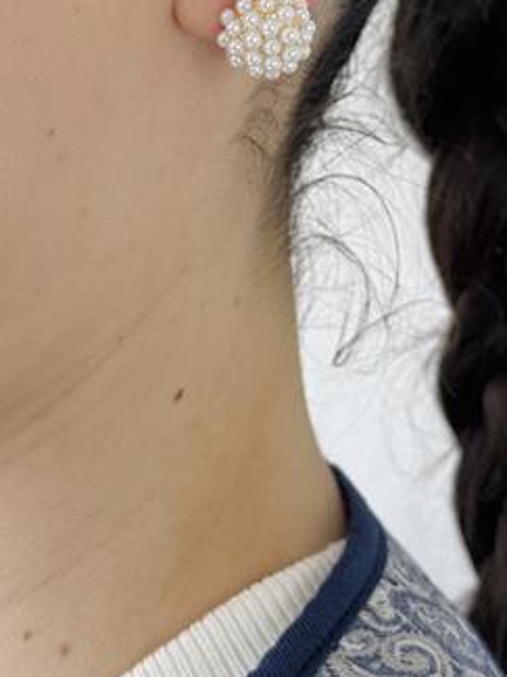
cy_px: 139
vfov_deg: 24.3
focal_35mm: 79
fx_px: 1543
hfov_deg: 18.7
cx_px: 275
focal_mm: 6.76
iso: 64
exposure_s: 1/172
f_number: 1.78
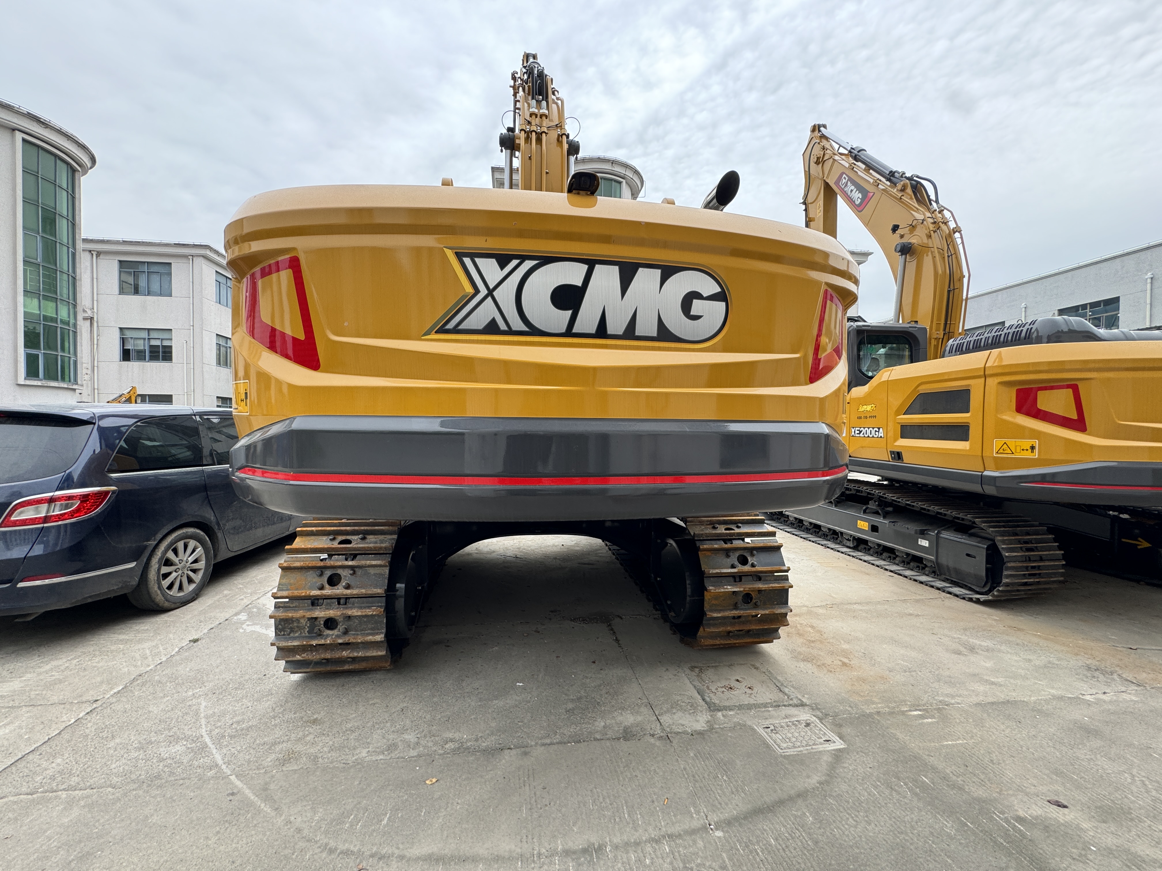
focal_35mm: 14
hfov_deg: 102.1
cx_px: 581
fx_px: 470
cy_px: 436
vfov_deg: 85.7
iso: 50
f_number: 2.2
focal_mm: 2.22
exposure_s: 1/99
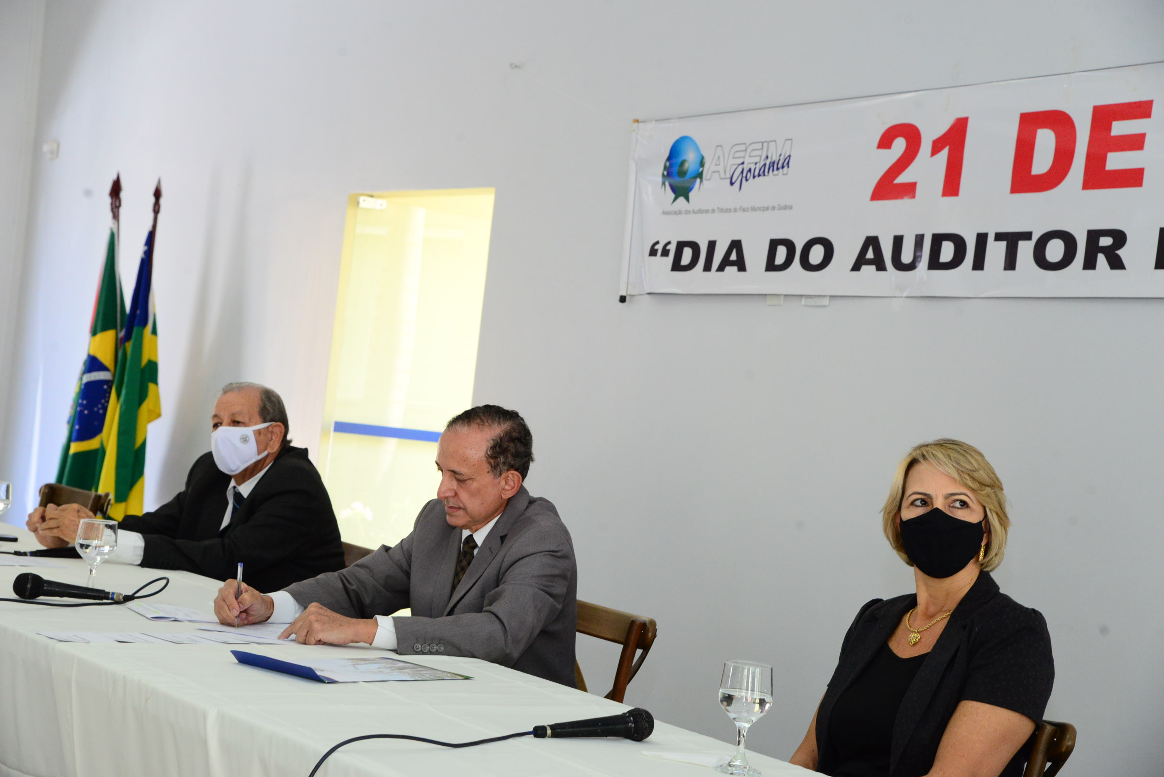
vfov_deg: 18.2
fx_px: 2426
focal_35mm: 75
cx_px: 582
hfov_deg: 27.0
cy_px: 388
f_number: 7.1
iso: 2000
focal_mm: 75
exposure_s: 1/125
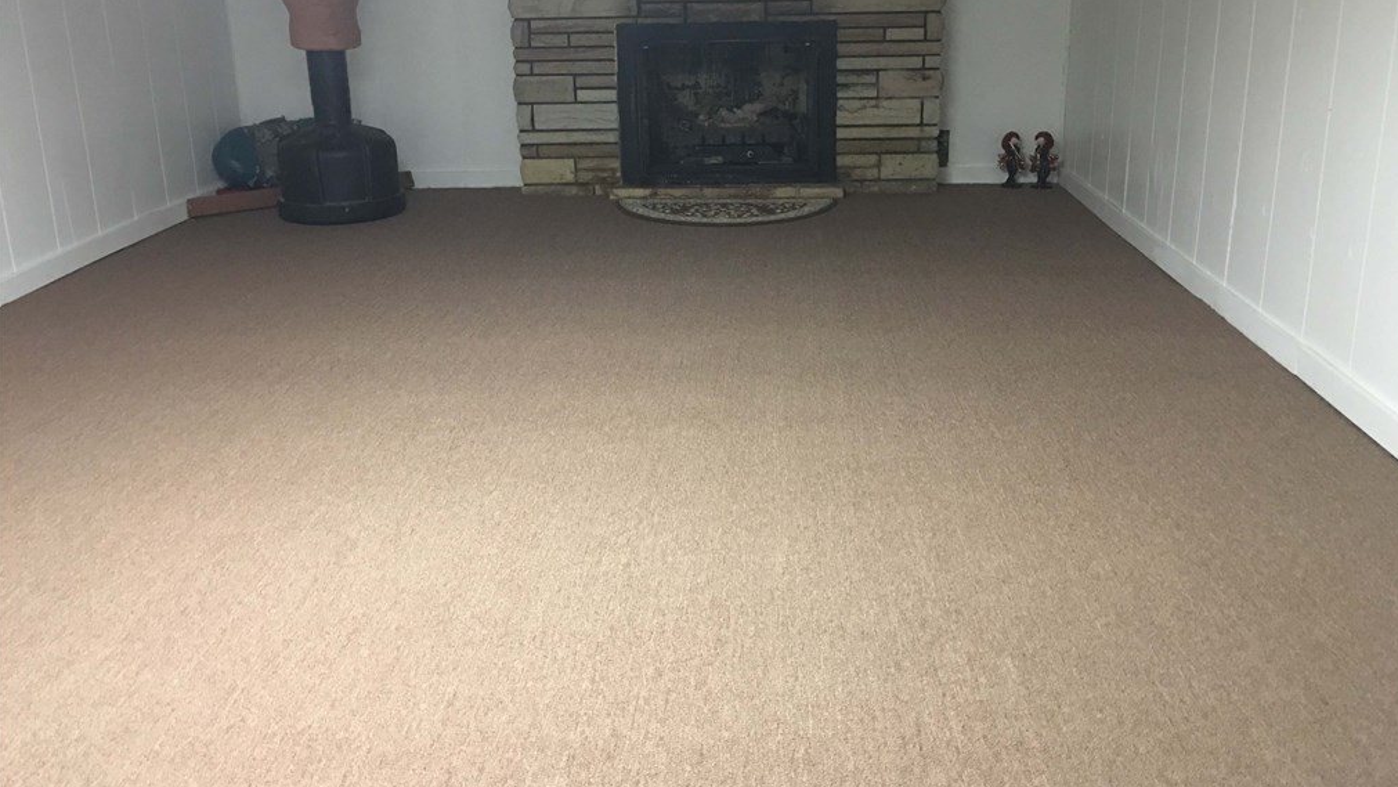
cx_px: 705
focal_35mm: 32
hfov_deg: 61.0
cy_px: 304
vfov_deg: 36.5
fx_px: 1186
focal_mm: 4.15
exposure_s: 1/4
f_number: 2.2
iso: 80
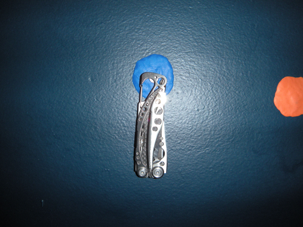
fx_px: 306
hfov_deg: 52.6
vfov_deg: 40.7
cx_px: 152
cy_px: 114
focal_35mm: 35
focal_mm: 5.9
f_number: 3.8
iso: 200
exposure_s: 1/60
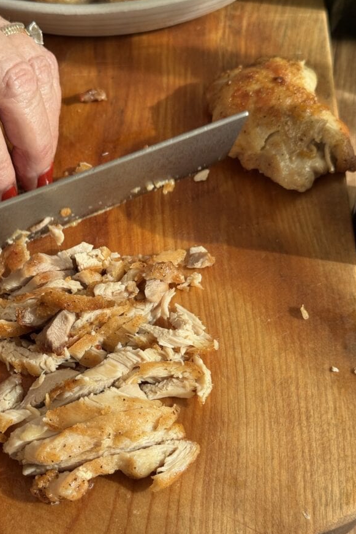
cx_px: 138
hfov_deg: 24.6
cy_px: 273
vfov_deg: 36.2
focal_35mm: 55
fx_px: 815
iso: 50
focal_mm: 6.76
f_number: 1.78
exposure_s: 1/178
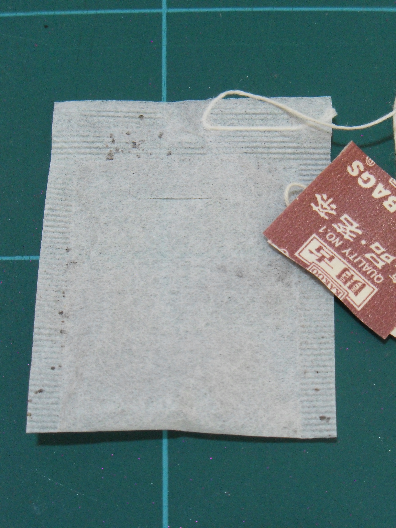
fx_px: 1022
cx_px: 198
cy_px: 264
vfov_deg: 29.0
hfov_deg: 21.9
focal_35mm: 67
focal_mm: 12.2
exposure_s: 1/30
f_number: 4.3
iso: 400
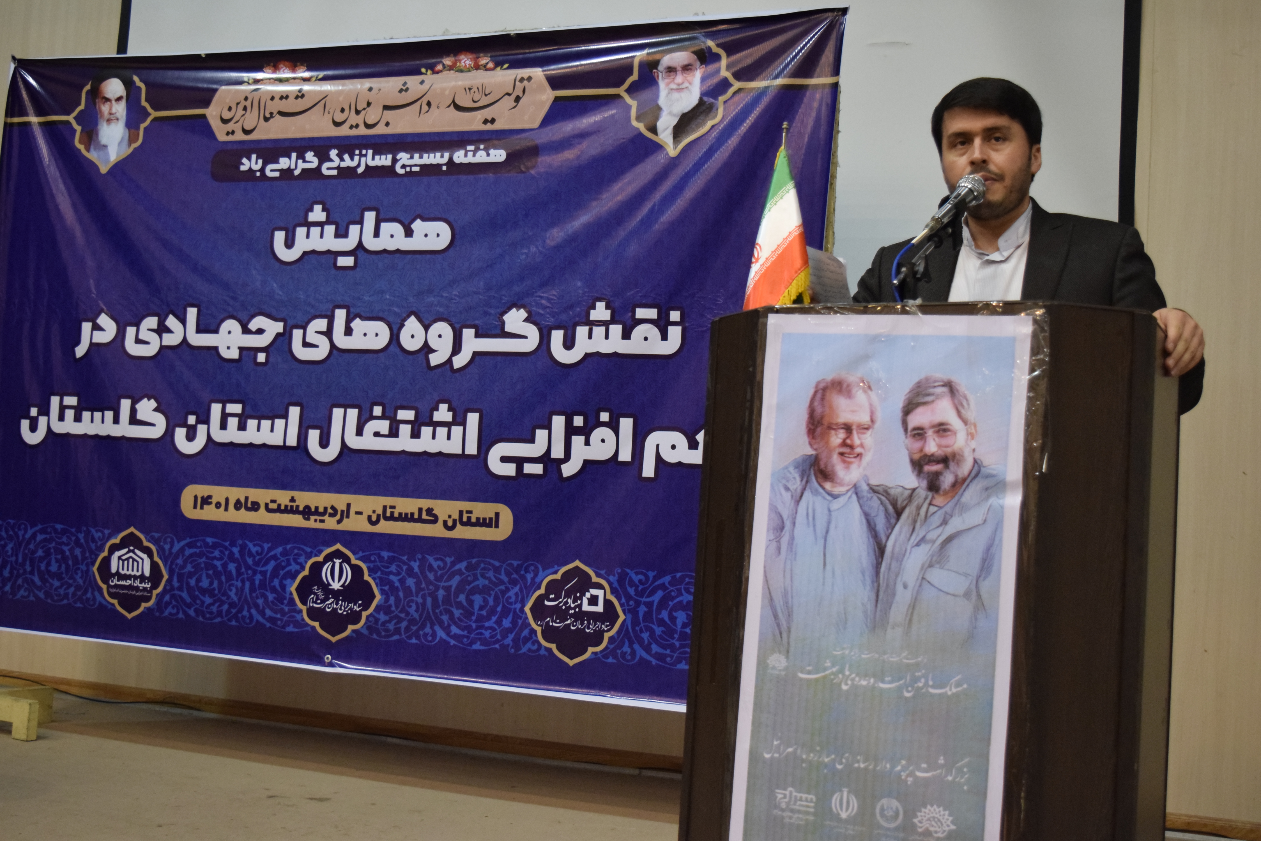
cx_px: 630
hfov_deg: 46.4
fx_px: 1471
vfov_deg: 31.9
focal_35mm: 42
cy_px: 420
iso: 2500
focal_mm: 28
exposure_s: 1/80
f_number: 4.2
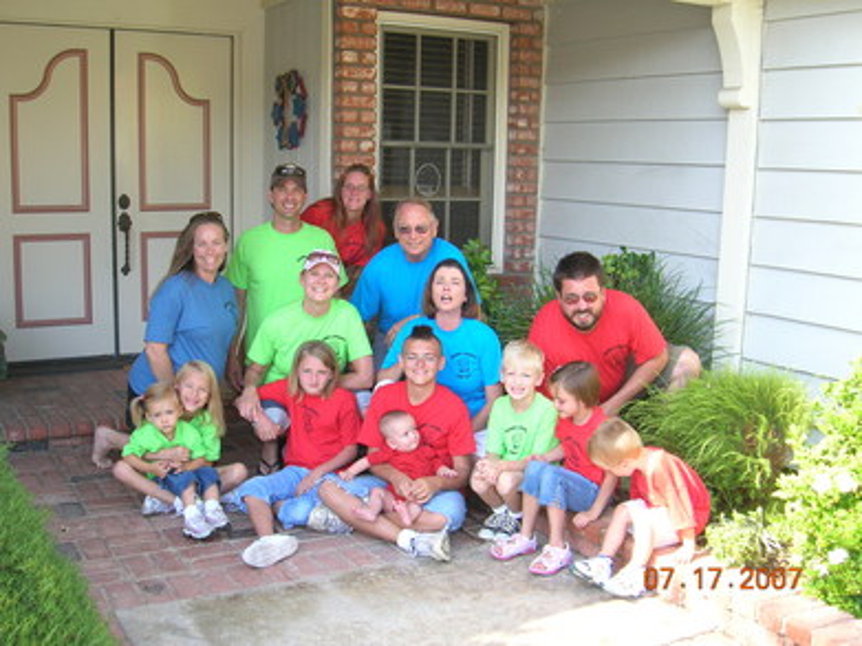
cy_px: 323
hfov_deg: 49.0
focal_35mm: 38
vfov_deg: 37.7
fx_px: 946
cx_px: 431
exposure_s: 1/83
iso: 71
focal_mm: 6.4
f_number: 3
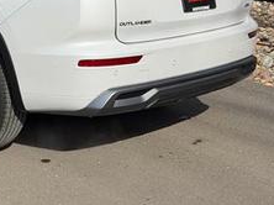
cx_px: -23
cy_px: 5
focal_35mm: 109
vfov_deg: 13.4
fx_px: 862
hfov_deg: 17.5
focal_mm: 6.76
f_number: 1.78
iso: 64
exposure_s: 1/6536
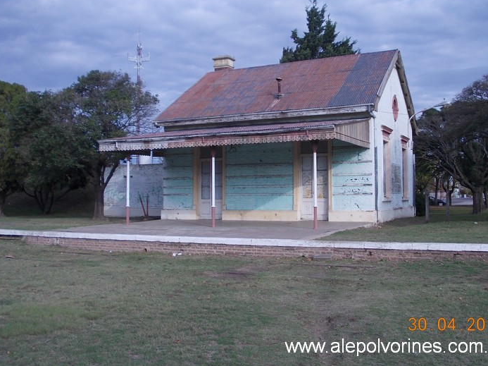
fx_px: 592
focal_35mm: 42
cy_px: 170
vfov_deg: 34.3
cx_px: 263
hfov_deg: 44.8
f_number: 6.2
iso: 80
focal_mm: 5.3
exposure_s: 1/200
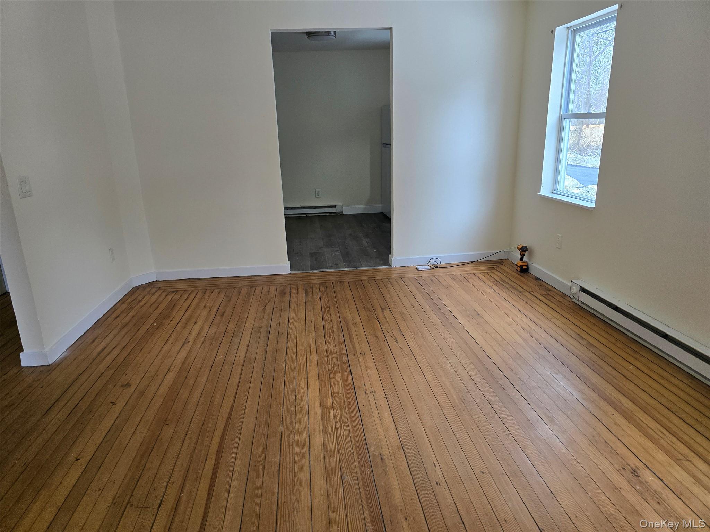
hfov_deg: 73.9
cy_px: 266
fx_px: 472
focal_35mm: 23
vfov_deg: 58.9
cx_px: 355
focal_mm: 6.3
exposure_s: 1/180
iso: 125
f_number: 1.7
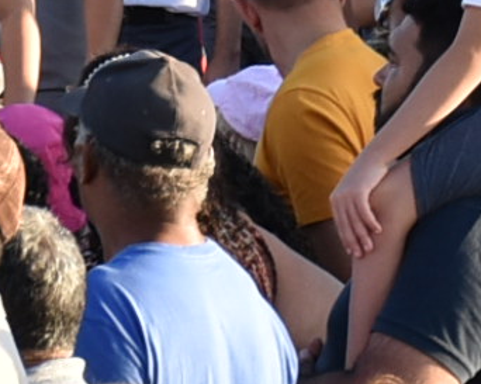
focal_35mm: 864
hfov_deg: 2.2
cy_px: -331
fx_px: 12289
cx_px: -23
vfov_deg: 1.8
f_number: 8
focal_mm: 70
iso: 360
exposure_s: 1/250
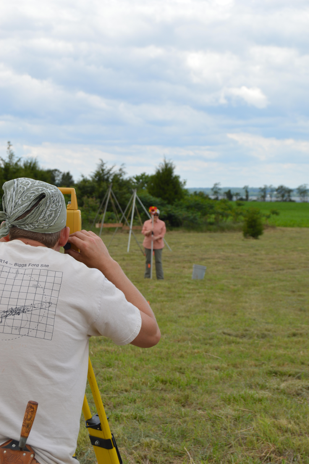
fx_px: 1064
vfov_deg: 24.6
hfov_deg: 16.5
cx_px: 154
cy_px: 232
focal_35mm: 82
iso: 100
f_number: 9
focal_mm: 55
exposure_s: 1/200
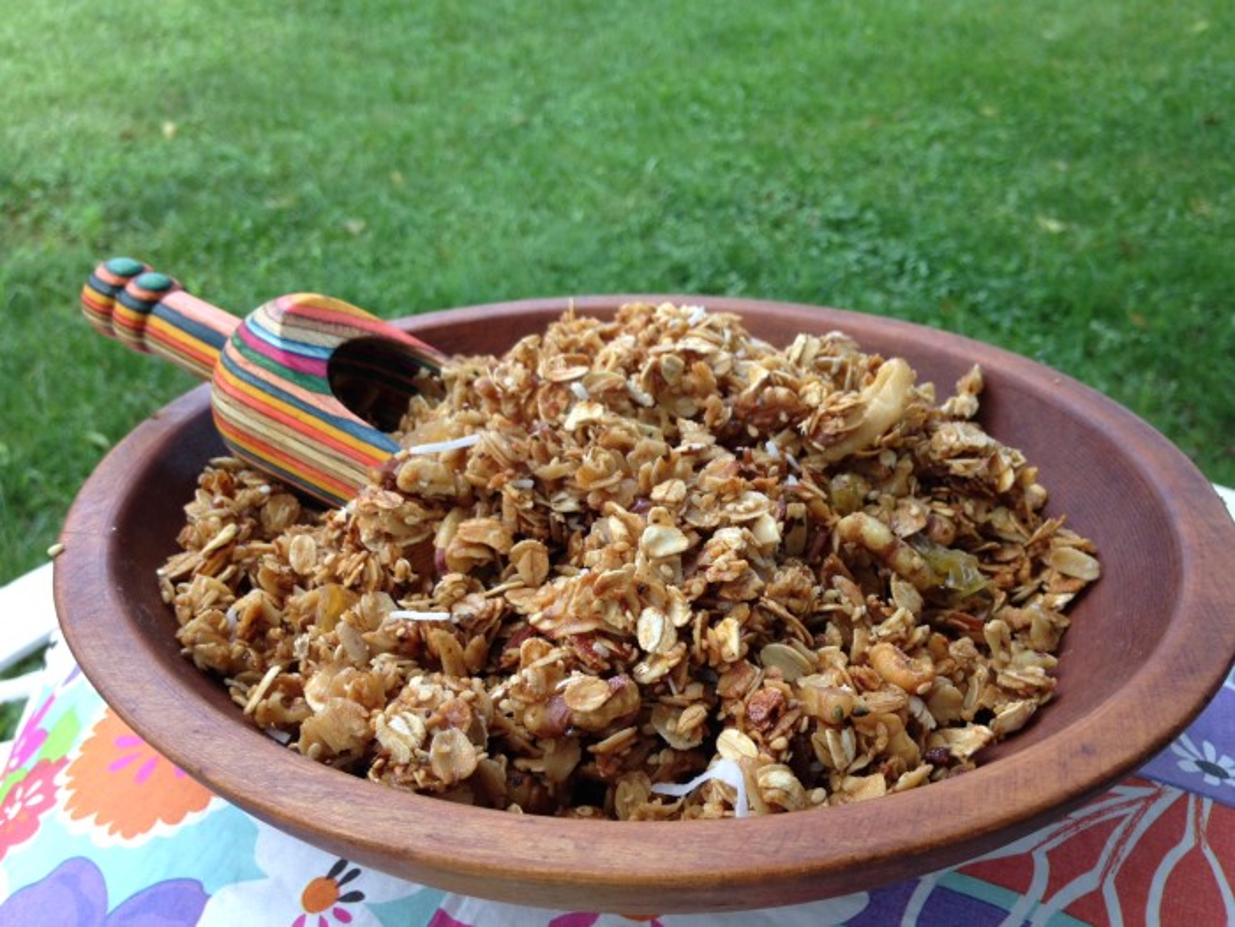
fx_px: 1177
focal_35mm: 33
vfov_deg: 42.9
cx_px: 618
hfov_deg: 55.4
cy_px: 464
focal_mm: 4.12
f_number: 2.4
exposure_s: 1/120
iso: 64
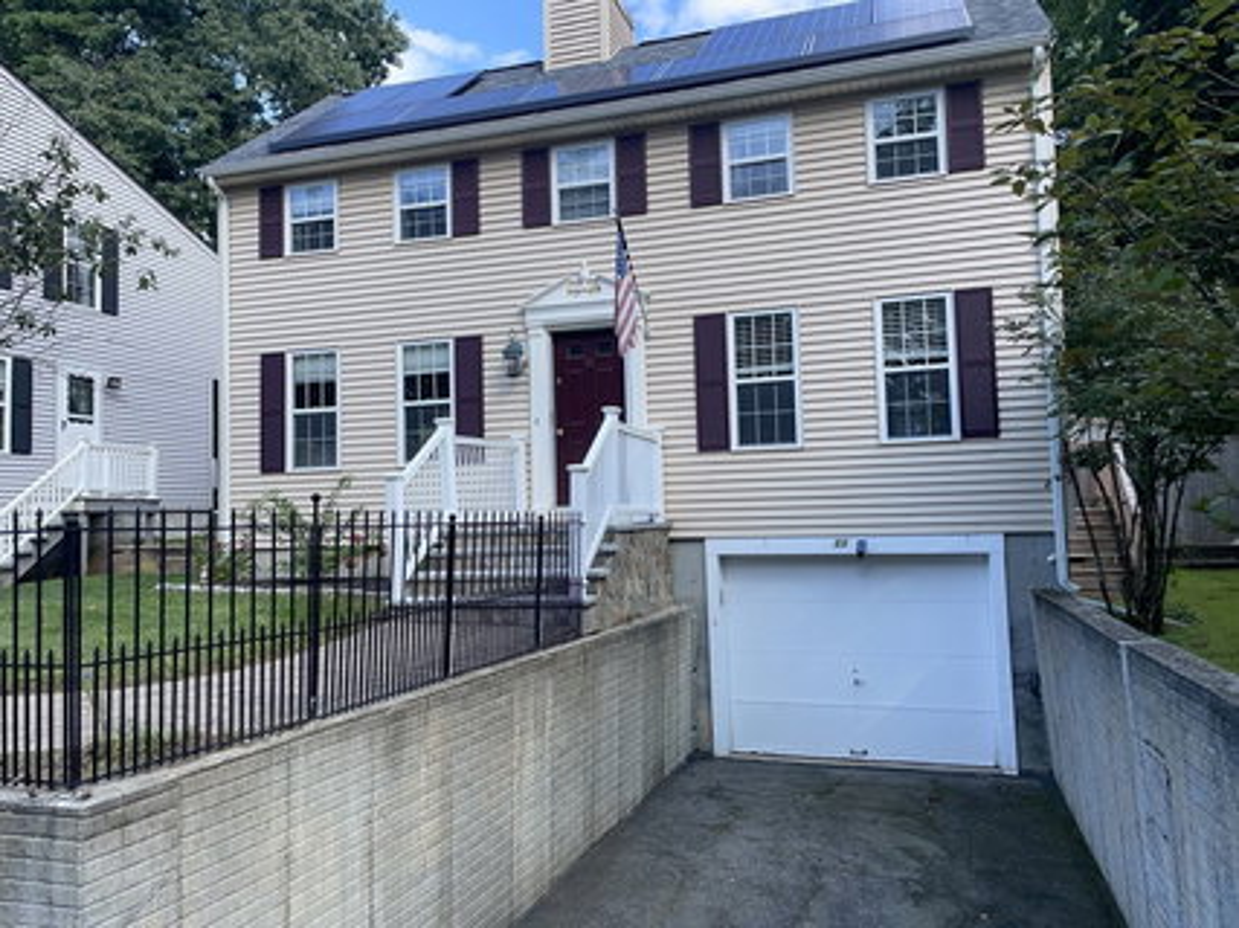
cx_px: 620
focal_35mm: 26
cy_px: 464
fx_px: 930
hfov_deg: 67.3
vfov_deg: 53.0
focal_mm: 4.2
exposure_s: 1/774
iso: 32
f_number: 1.6
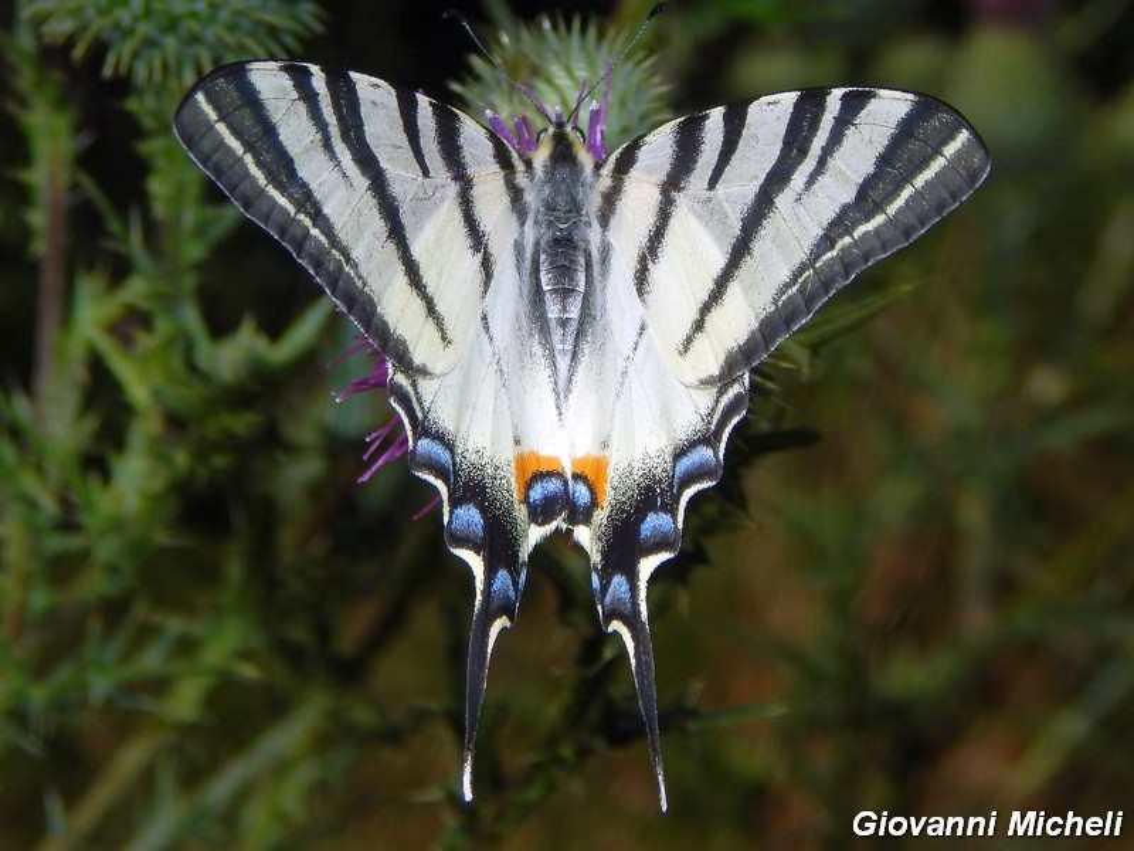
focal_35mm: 115
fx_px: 3767
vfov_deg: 12.9
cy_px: 426
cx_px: 567
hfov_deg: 17.1
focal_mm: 20.5
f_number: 9.2
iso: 125
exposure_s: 1/800
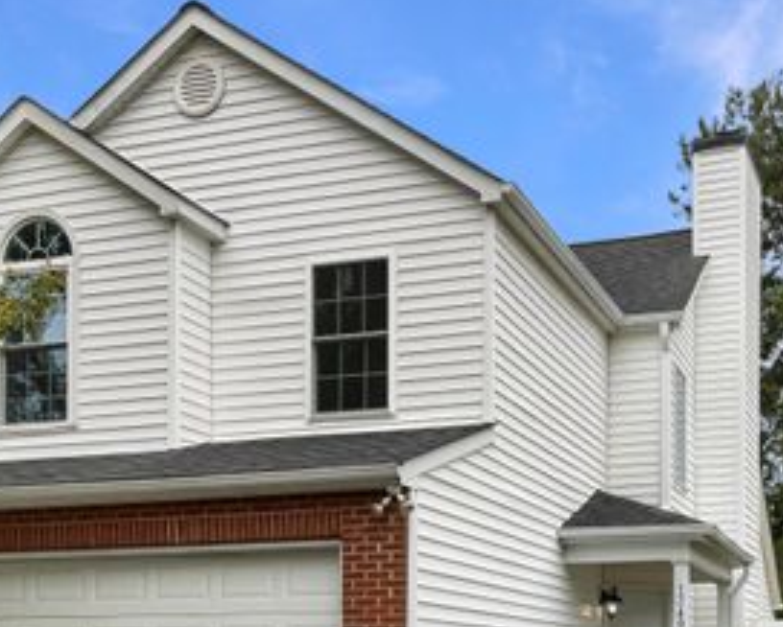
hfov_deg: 35.7
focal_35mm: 52
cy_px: 516
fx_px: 1206
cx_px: 515
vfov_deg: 28.4
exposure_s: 1/325
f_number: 1.8
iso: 16
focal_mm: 3
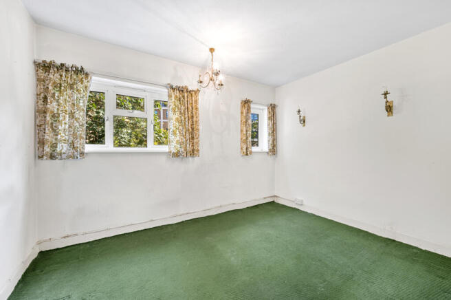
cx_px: 226
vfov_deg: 81.1
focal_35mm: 14
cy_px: 150
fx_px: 175
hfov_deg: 104.3
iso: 200
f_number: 16
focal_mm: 14
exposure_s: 1/3
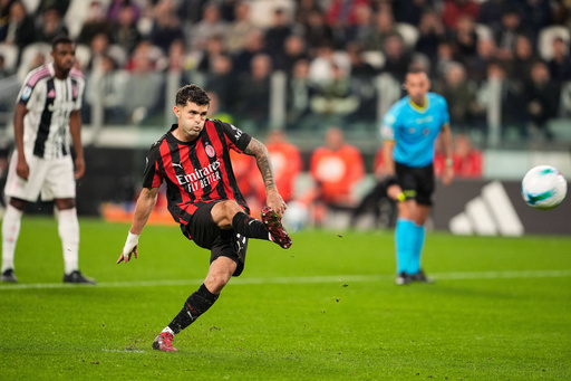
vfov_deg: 3.4
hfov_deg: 5.2
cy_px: 190
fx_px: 6342
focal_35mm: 400
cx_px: 286
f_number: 2.8
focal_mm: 400
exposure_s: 1/1250
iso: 2000
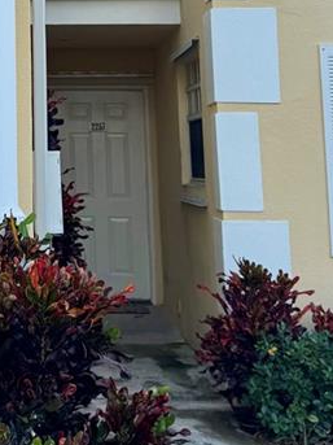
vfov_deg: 22.1
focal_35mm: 84
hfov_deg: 16.8
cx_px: -67
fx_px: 1078
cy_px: -35
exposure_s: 1/1488
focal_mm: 6.76
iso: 80
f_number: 1.78
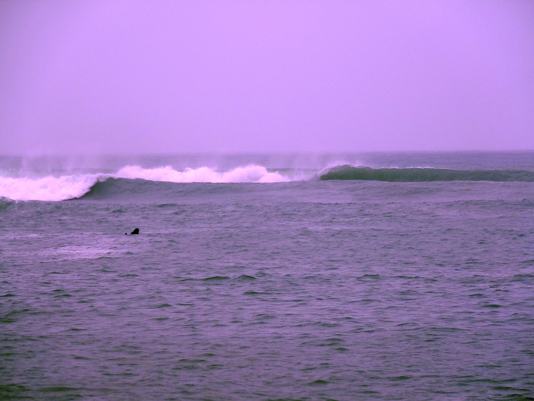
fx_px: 3749
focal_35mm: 243
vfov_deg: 6.1
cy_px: 200
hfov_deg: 8.1
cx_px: 267
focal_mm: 43.3
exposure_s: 1/50
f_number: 3.7
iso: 100
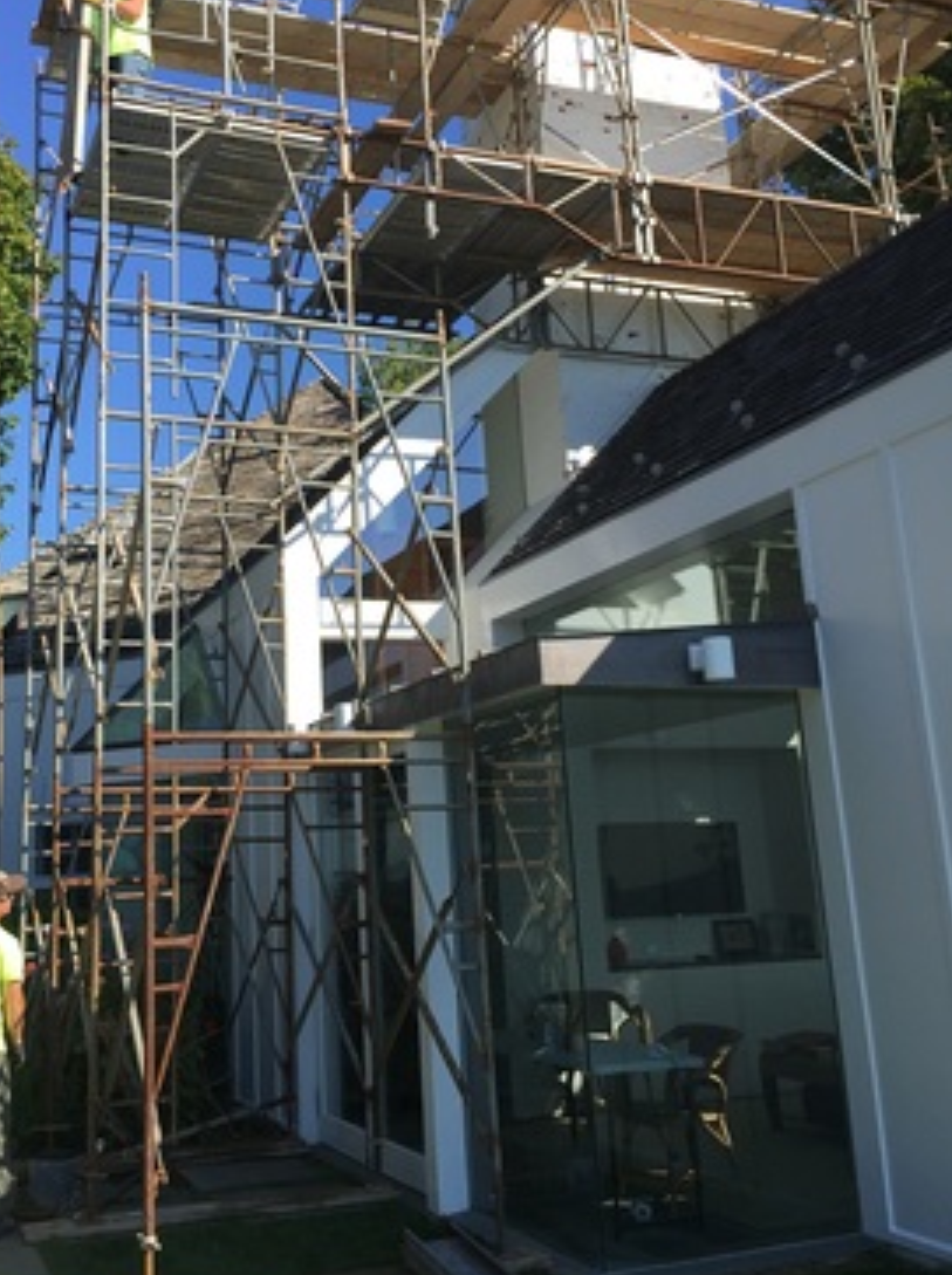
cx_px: 364
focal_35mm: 36
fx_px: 1324
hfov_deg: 39.3
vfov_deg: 51.4
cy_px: 580
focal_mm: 4.15
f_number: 2.2
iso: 32
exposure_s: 1/1163
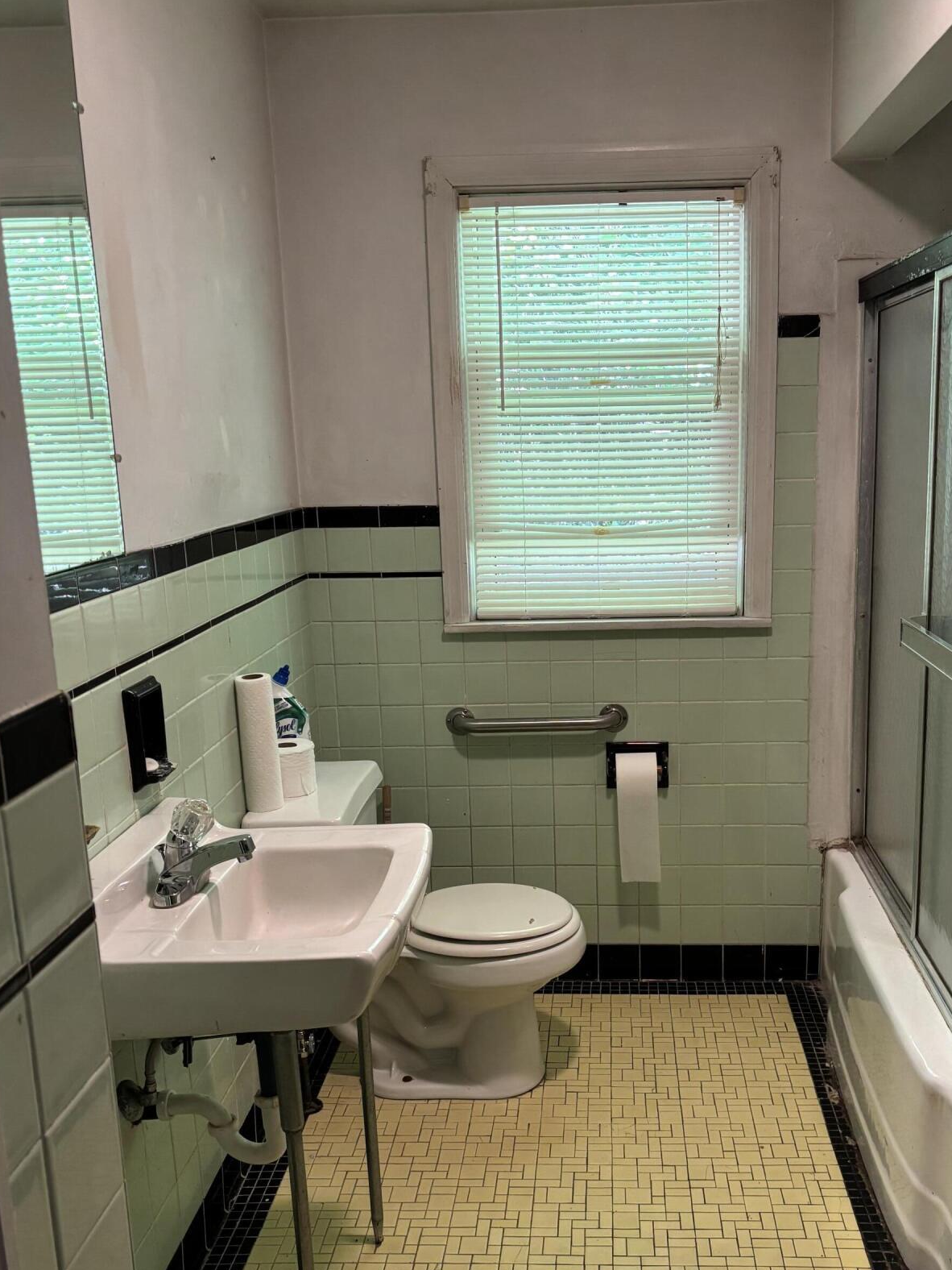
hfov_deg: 42.7
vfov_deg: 55.2
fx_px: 1210
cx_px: 570
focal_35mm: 33
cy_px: 712
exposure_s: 1/60
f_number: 1.6
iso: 200
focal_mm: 5.96
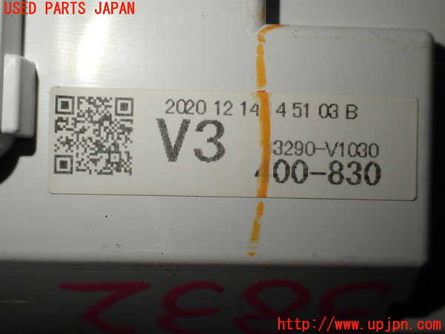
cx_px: 222
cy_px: 167
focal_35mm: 44
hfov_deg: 42.9
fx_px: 566
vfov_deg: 32.9
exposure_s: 1/200
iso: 100
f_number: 2.9
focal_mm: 7.84
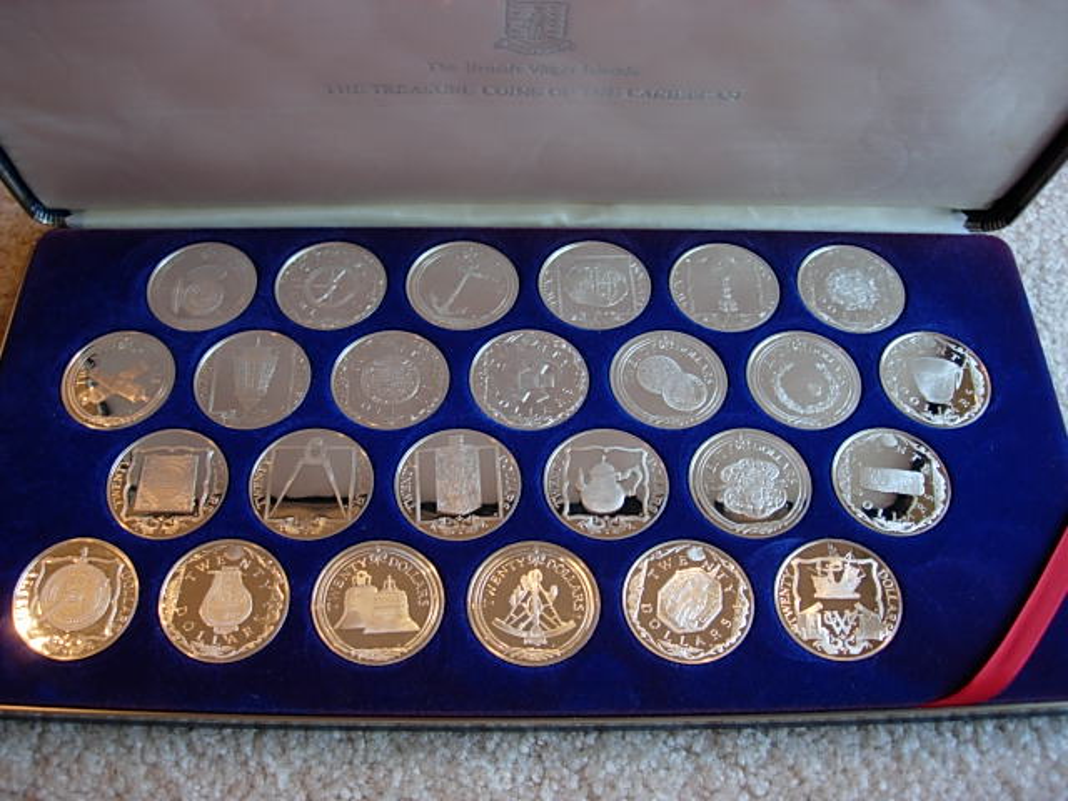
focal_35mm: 38
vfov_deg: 37.7
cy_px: 400
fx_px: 1172
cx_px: 534
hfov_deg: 49.0
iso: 64
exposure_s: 1/10.3
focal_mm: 7.8
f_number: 2.8
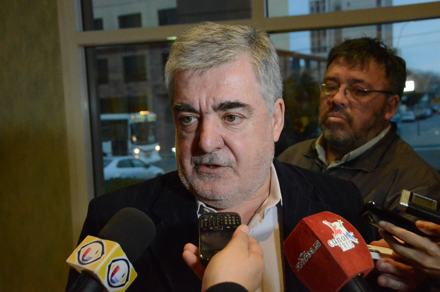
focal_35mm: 52
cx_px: 220
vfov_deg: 25.6
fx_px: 640
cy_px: 146
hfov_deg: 37.9
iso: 6400
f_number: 5.6
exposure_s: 1/100
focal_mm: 35
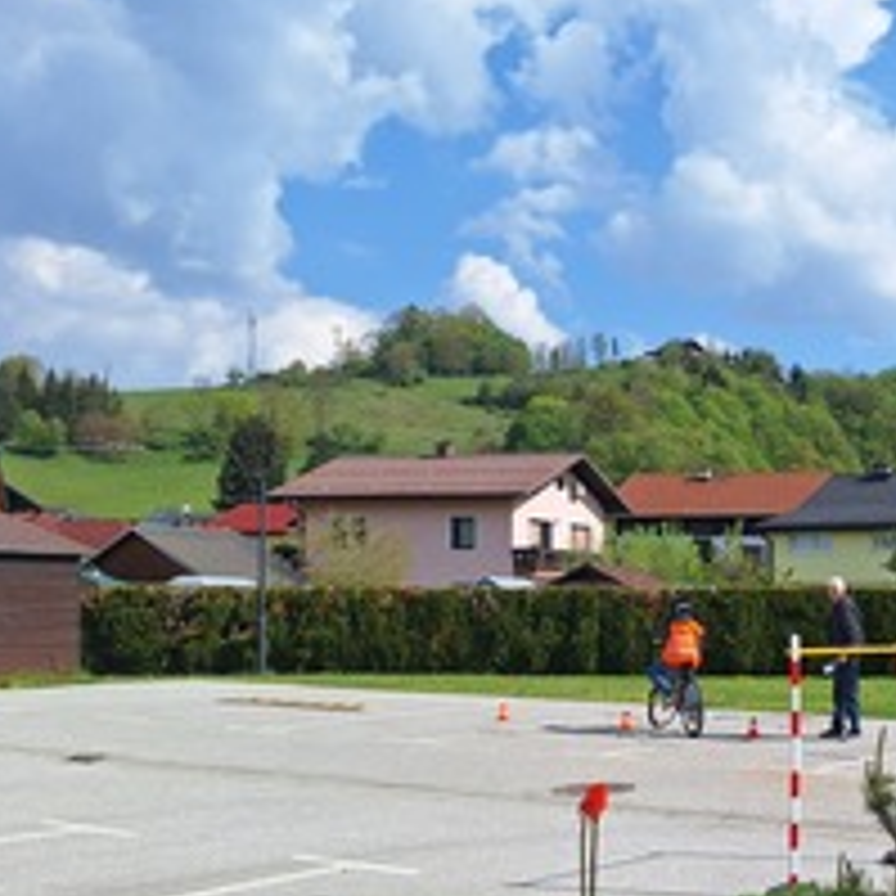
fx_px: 1347
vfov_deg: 36.3
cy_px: 626
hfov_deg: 33.5
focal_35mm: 46
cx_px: 910
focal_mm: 5.54
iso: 40
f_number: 1.8
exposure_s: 1/3559
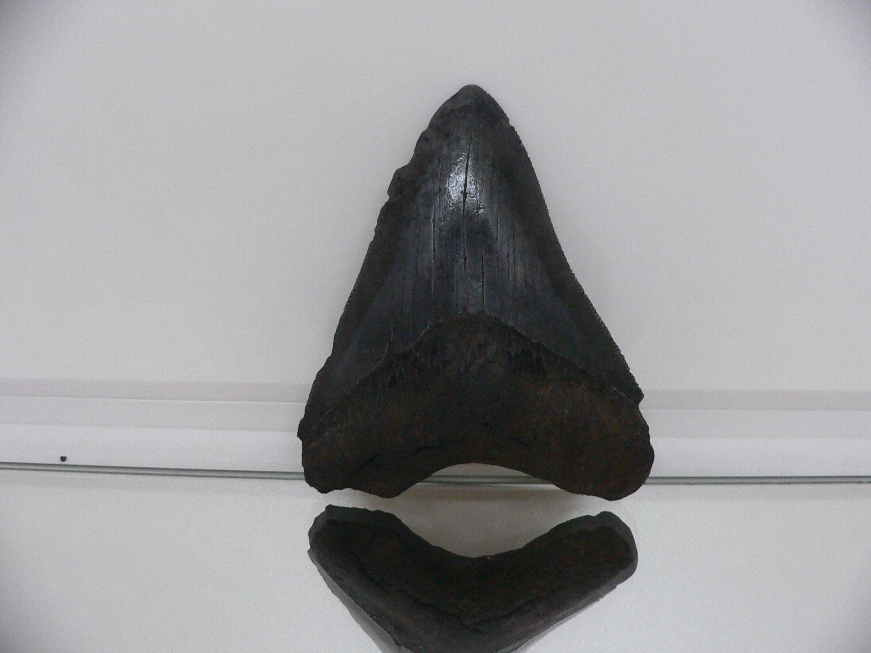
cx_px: 436
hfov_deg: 52.6
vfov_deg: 40.7
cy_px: 326
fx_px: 881
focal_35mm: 35
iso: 200
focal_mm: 4.6
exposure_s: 1/40
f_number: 2.8
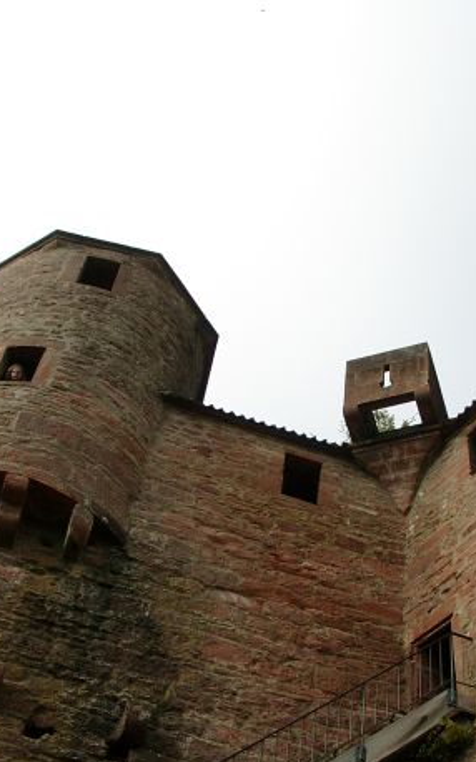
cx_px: 350
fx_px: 1308
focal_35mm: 63
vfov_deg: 32.3
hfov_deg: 20.5
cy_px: 471
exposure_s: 1/648
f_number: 4
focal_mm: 7.13
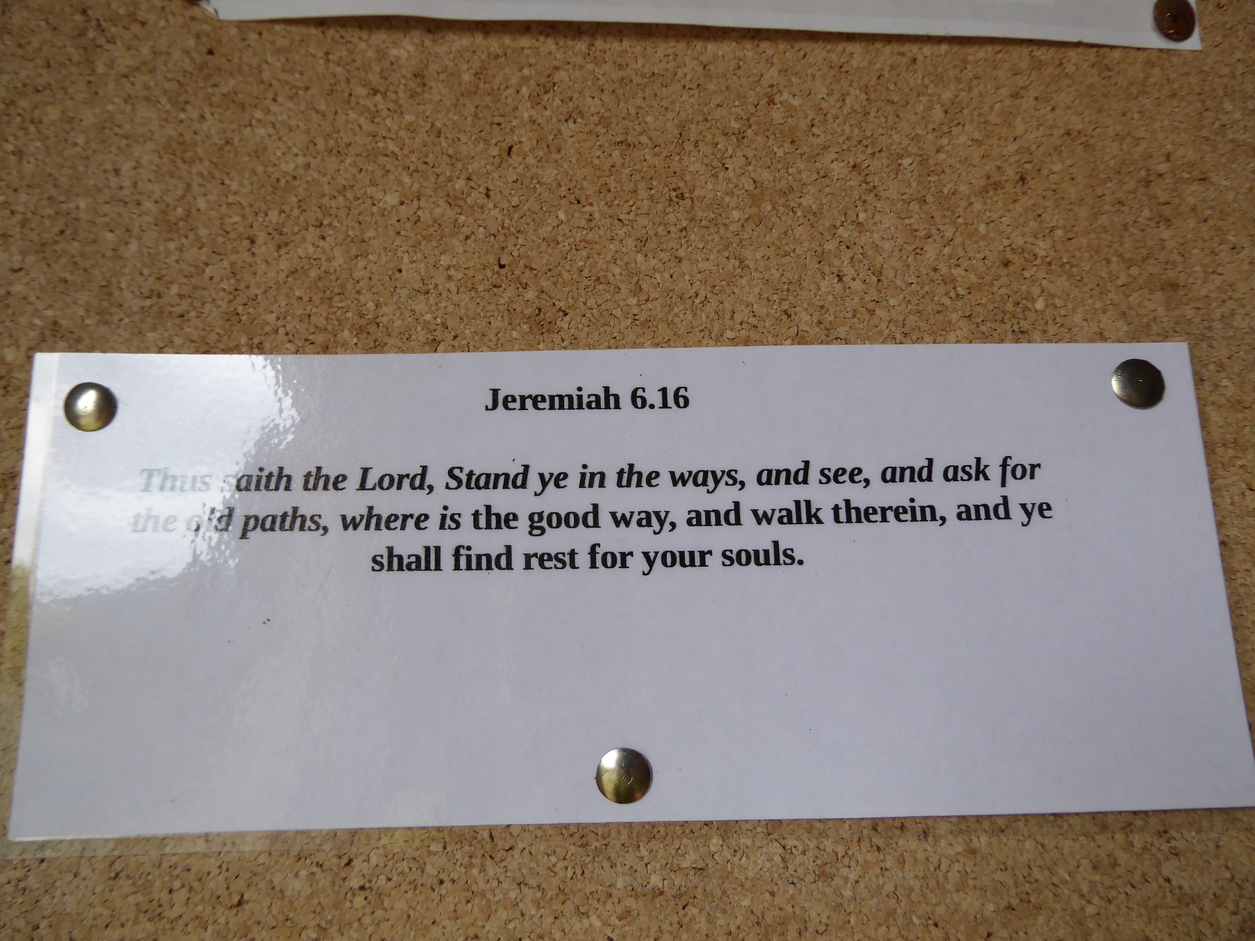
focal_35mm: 25
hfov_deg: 69.4
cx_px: 628
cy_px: 470
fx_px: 906
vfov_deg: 54.9
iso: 125
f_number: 3.3
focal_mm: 4.3
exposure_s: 1/60
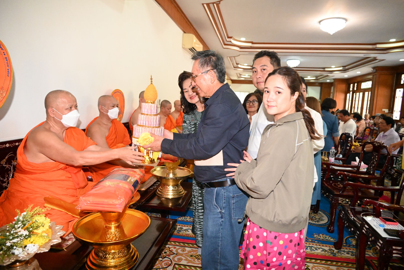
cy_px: 135
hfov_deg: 73.7
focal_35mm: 24
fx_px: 269
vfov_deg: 53.1
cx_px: 202
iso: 12800
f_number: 4
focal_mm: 24
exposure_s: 1/640
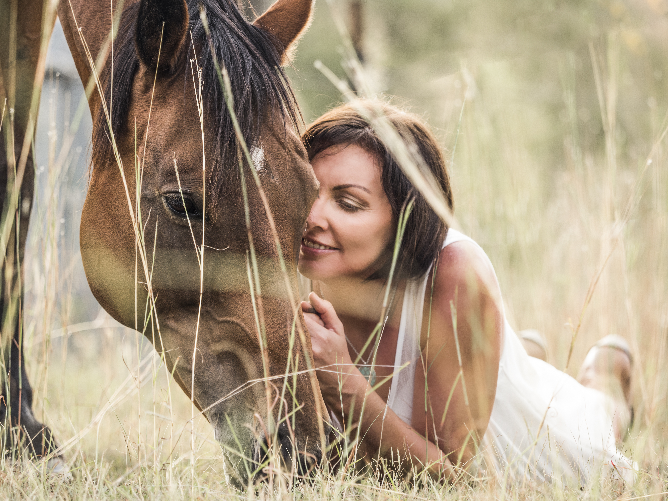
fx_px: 5789
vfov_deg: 5.0
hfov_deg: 6.6
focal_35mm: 300
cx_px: 334
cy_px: 250
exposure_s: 1/320
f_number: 3.2
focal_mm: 150
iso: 200
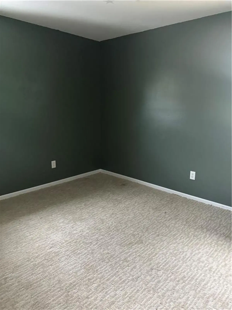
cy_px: 155
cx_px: 116
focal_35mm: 26
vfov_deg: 67.3
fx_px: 232
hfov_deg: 53.1
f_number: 1.6
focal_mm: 5.96
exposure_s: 1/40
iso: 640
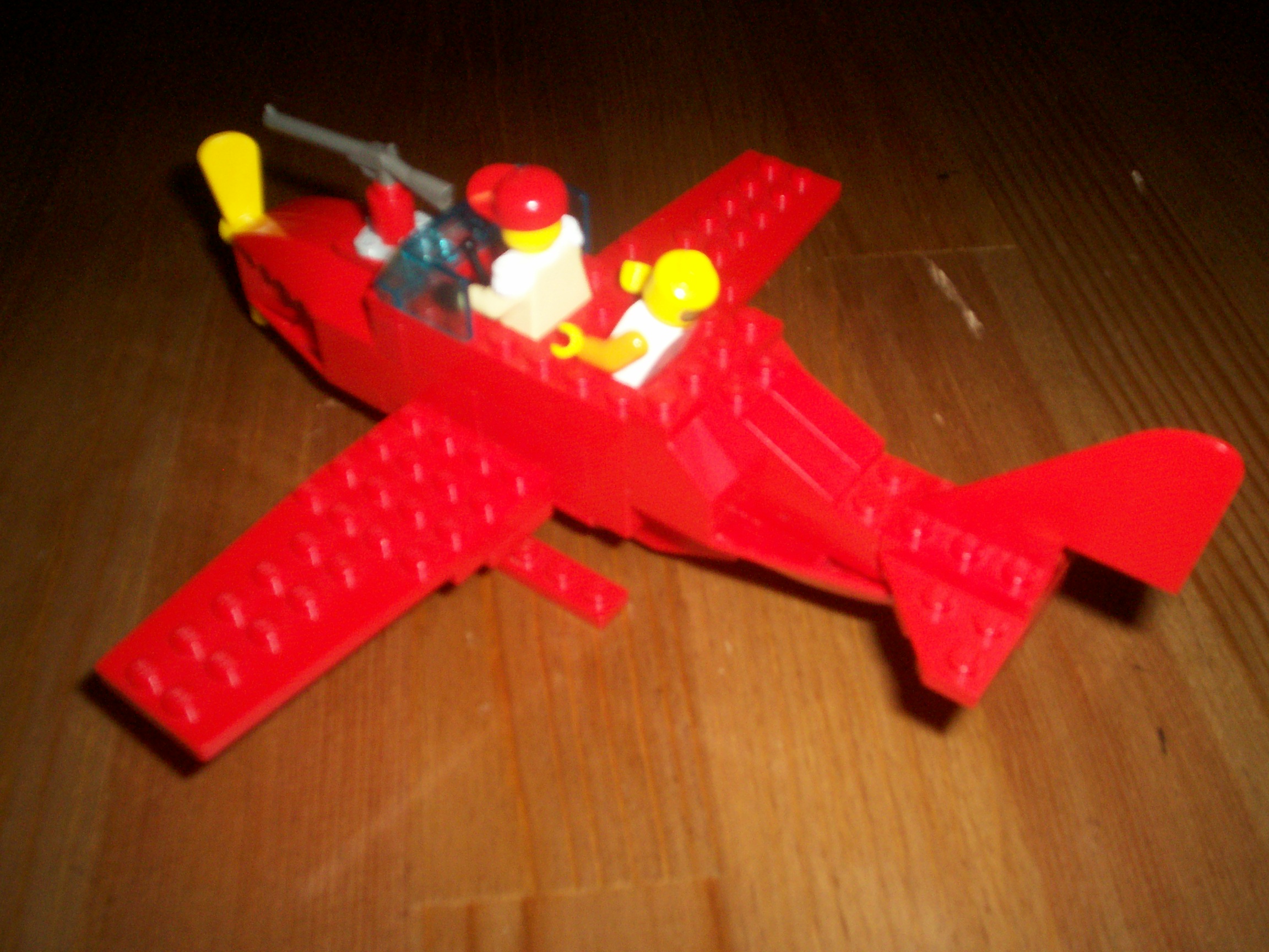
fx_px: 1320
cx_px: 634
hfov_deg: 51.4
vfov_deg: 39.7
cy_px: 476
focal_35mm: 36
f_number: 4.5
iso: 140
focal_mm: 5.9
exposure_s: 1/64
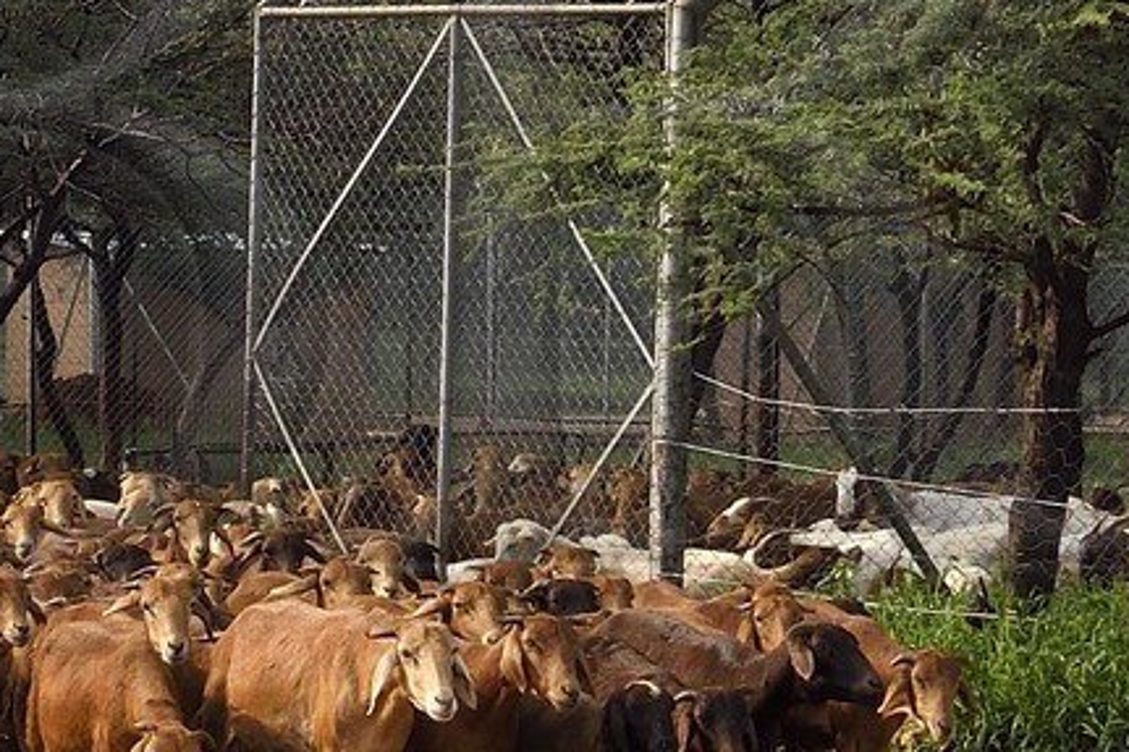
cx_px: 382
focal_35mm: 204
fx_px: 6395
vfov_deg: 6.7
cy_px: 136
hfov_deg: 10.1
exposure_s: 1/500
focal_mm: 55
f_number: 11
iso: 400
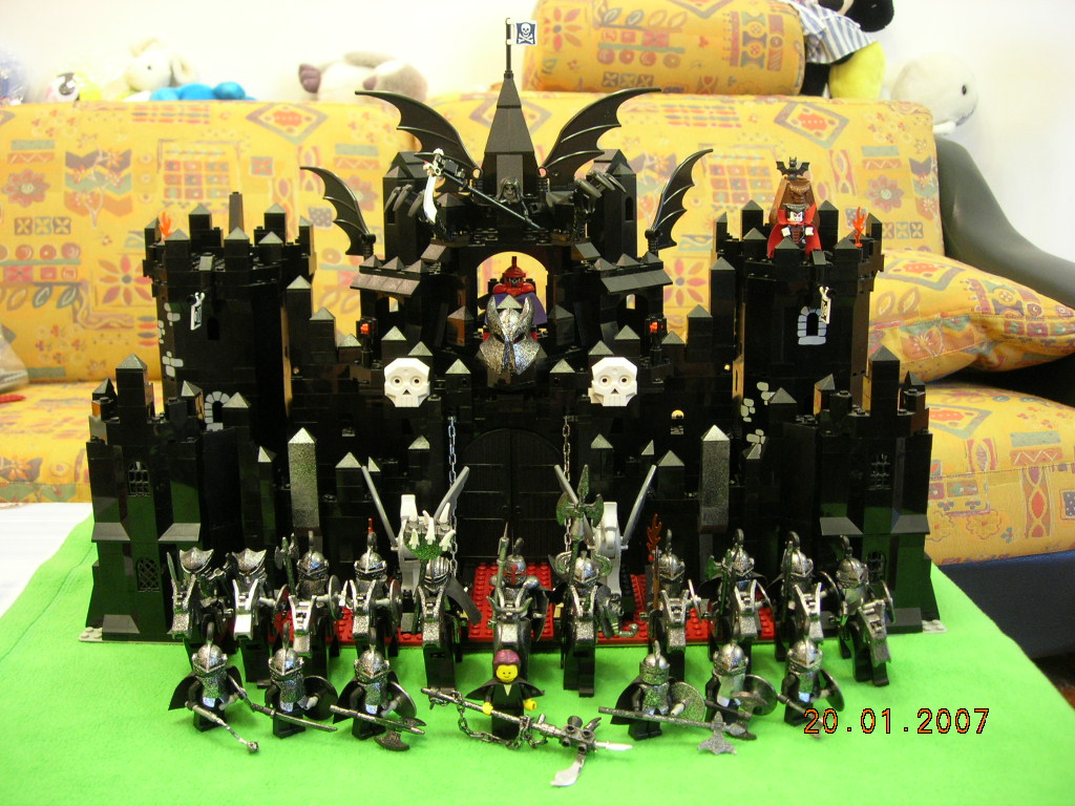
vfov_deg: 37.7
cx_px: 538
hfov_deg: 49.0
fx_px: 1180
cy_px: 403
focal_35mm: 38
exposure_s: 1/3.9
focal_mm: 7.8
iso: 119
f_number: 2.8
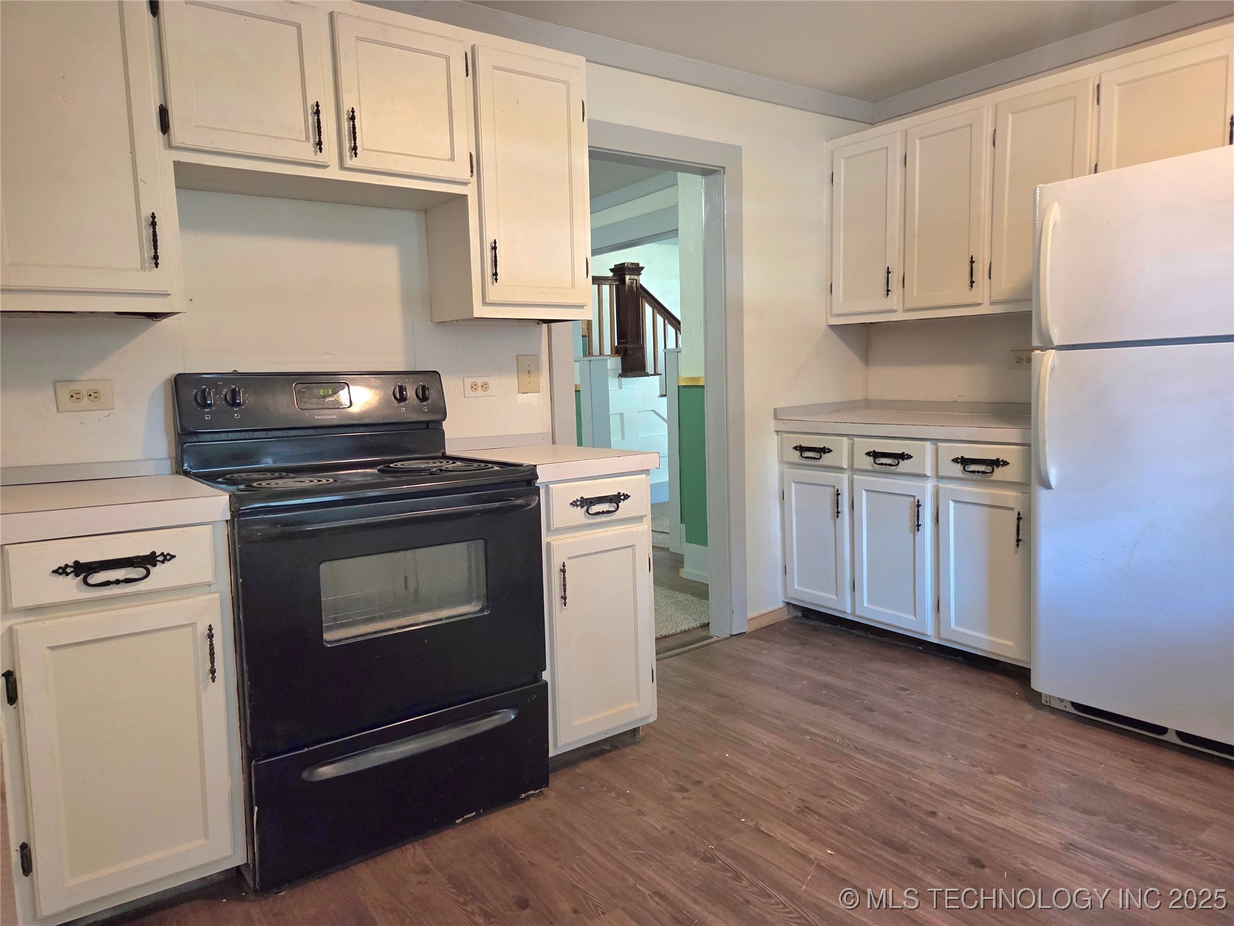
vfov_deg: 58.9
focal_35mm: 23
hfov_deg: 73.9
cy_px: 463
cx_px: 617
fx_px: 820
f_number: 1.8
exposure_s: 1/120
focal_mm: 5.4
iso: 800
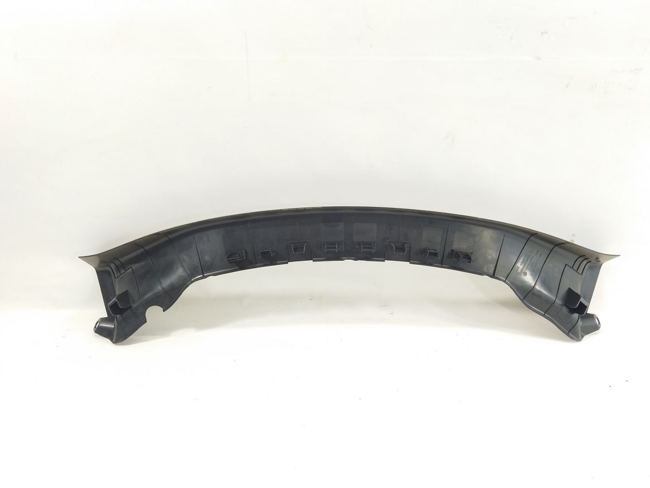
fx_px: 526
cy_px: 252
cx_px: 335
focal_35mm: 28
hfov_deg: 63.4
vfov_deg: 49.7
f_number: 1.79
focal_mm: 4.71
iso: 100
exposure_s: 1/50
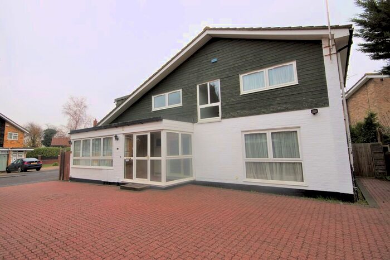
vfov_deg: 67.3
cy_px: 130
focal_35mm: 18
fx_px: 195
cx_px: 195
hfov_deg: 90.0
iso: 125
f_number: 9
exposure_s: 1/60
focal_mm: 12
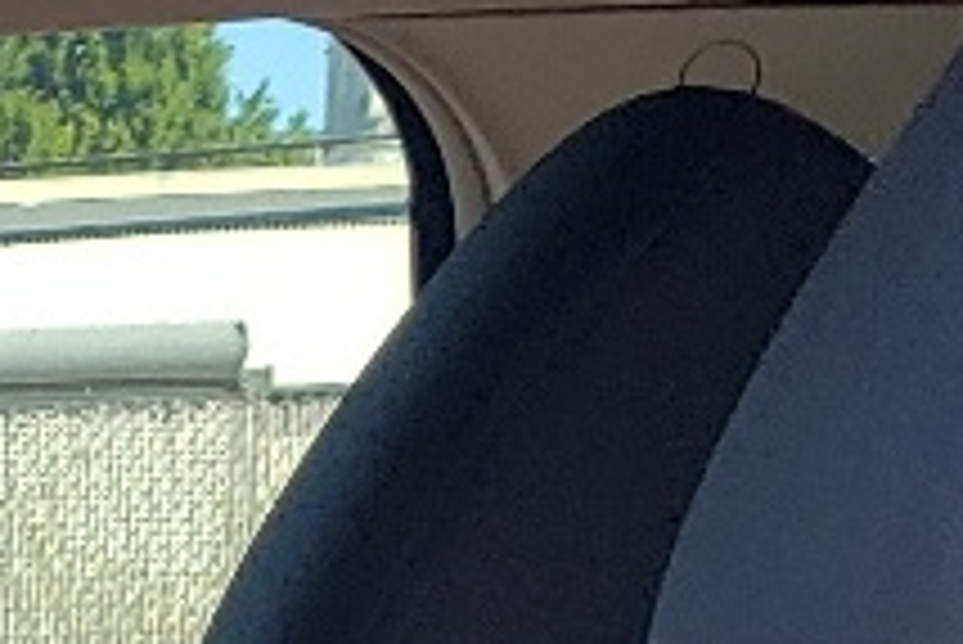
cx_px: -1035
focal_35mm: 202
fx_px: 5407
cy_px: 2396
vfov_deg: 5.9
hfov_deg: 9.4
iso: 50
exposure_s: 1/185
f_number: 1.5
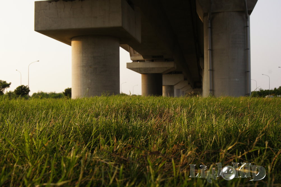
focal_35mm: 42
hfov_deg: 46.4
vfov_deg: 31.8
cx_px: 140
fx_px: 328
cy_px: 94
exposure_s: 1/60
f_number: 10
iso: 100
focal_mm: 28
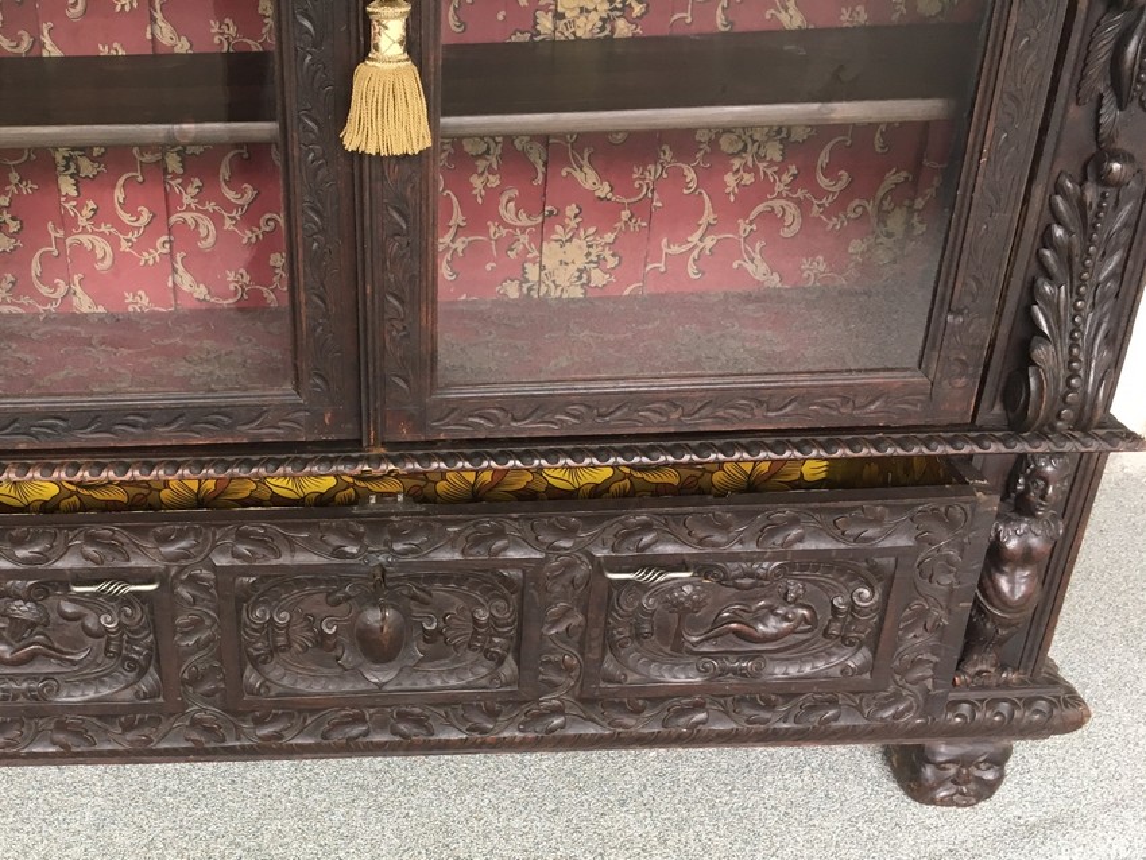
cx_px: 573
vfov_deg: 48.2
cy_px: 430
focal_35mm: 29
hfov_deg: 61.6
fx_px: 960
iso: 100
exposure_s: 1/33
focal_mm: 4.15
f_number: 2.2
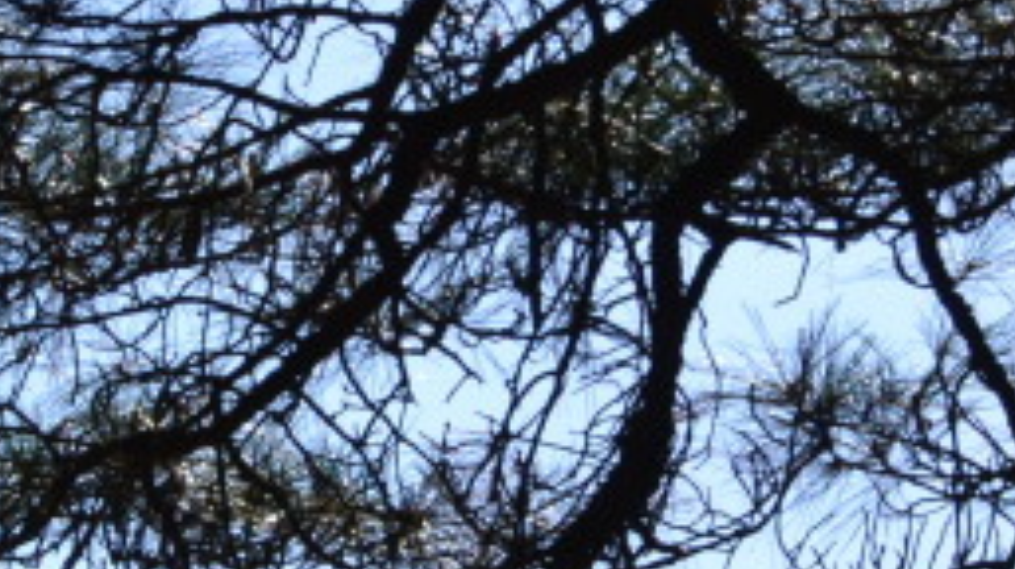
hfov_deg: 10.9
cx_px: -675
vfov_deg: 6.2
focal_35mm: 188
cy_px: 1247
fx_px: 5055
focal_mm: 30
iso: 400
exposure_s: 1/320
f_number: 10
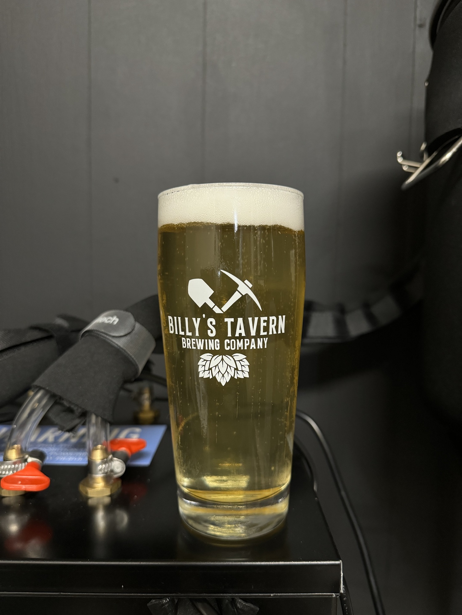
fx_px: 427
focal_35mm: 24
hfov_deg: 56.8
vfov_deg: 71.6
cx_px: 231
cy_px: 308
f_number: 1.78
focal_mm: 6.76
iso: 640
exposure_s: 1/60
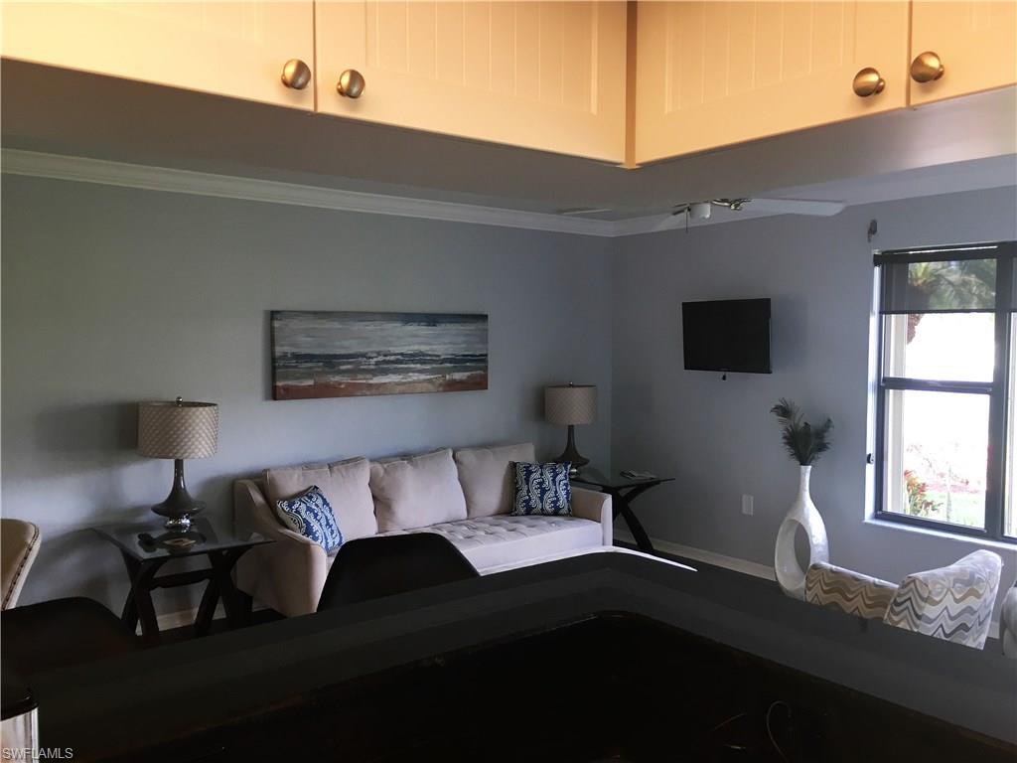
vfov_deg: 48.2
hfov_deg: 61.7
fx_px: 852
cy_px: 382
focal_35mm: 29
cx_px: 508
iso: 50
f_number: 2.2
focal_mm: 4.15
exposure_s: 1/30
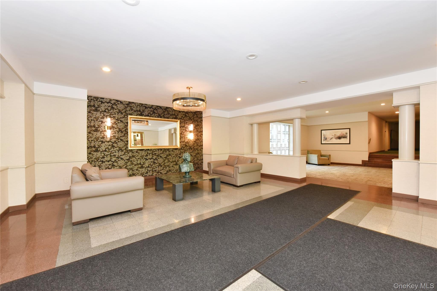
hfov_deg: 104.2
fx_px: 170
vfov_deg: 81.2
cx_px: 218
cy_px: 146
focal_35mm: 14
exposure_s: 1/30
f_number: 7.1
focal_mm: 14
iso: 2000
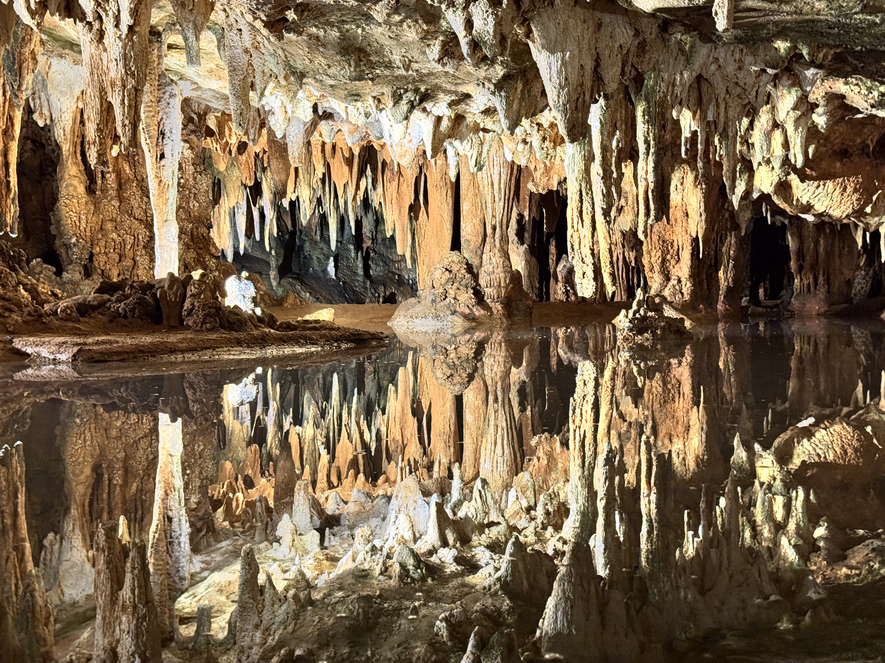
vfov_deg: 29.7
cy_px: 325
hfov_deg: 38.9
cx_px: 440
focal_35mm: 49
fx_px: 1253
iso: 500
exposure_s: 1/30
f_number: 1.78
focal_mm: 6.76
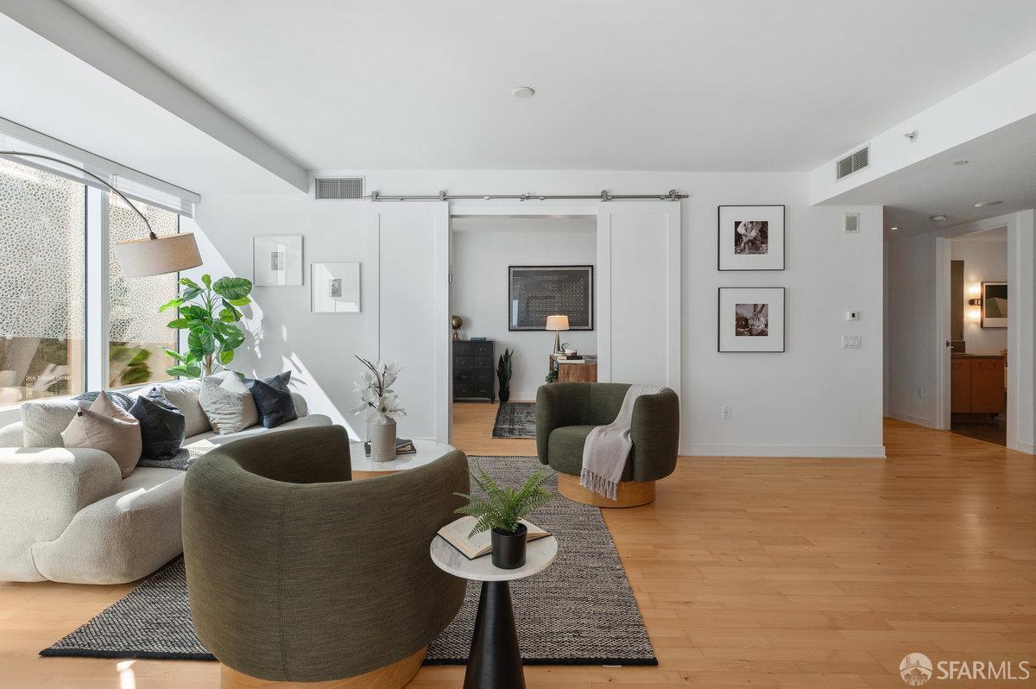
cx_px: 518
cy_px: 344
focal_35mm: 17
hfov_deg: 93.3
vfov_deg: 70.3
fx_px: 489
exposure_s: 1/40
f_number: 11
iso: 400
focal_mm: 17
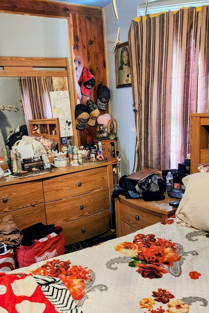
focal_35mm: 32
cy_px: 156
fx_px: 279
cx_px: 105
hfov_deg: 41.1
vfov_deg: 58.7
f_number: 1.8
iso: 640
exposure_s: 1/40
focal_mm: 6.4
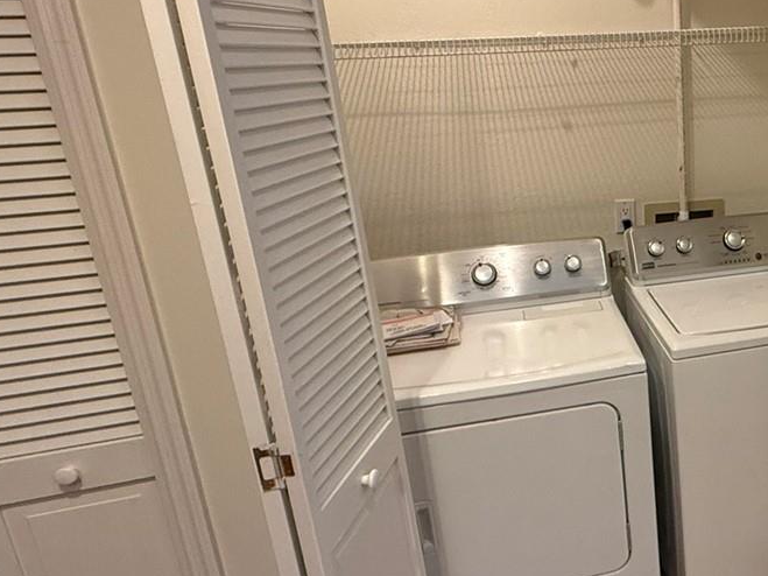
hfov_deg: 46.9
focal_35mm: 34
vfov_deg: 41.8
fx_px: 754
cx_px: 732
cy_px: 273
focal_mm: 2.22
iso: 320
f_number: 2.2
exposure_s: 1/120
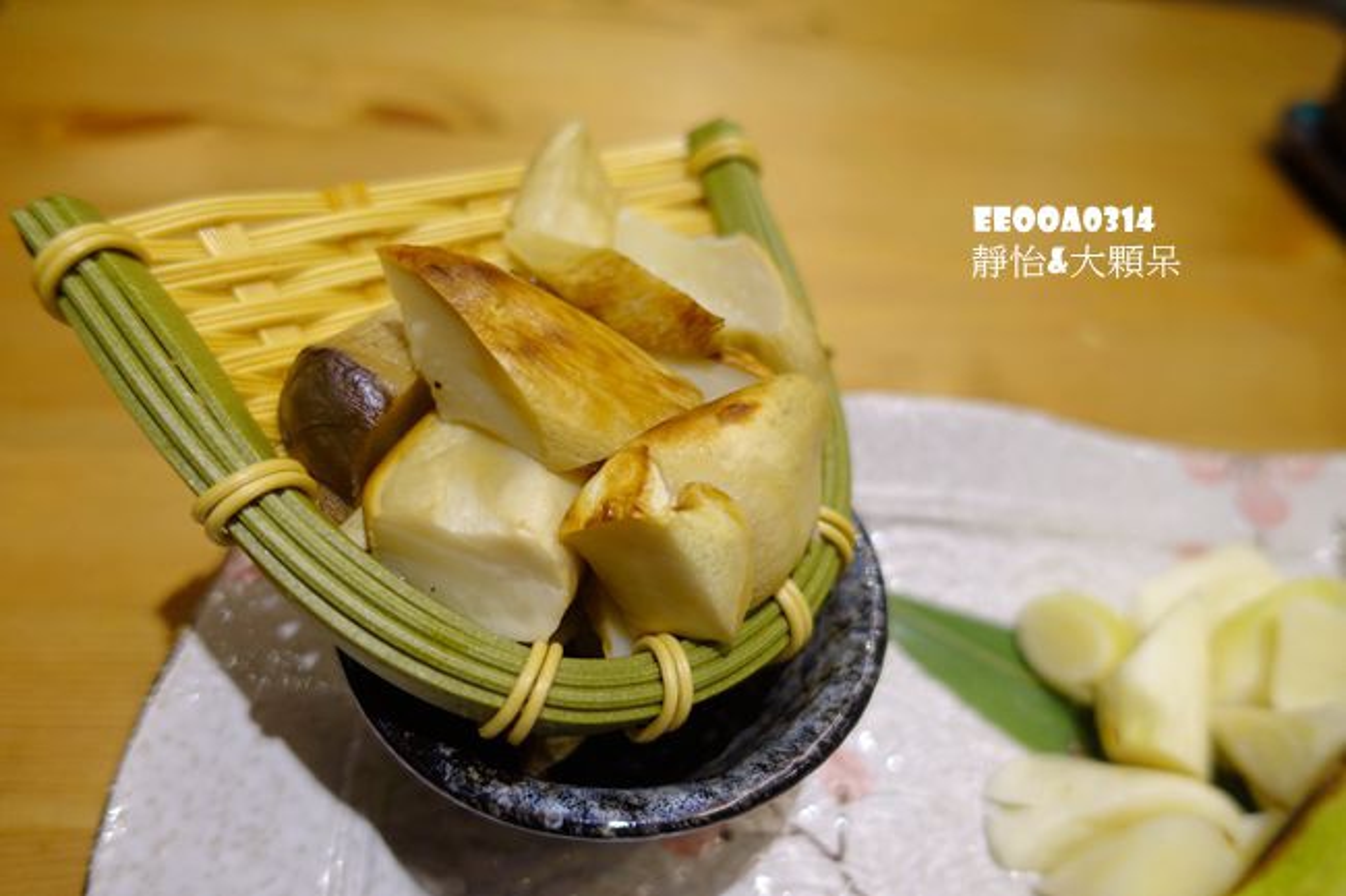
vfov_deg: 53.1
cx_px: 673
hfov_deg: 73.8
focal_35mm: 24
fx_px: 897
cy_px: 448
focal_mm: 8.8
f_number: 1.8
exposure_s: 1/30
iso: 200
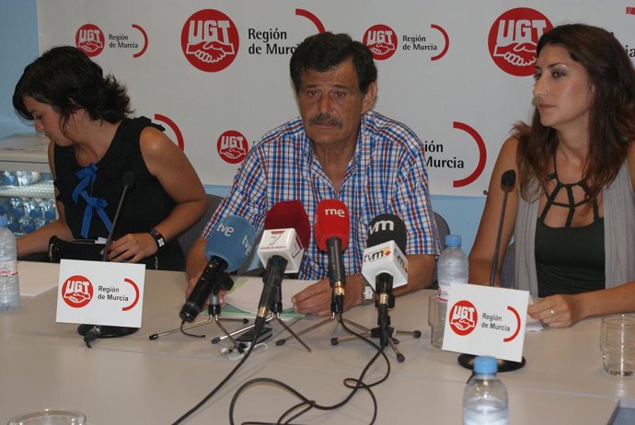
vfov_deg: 18.2
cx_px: 318
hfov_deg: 27.0
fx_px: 1325
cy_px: 212
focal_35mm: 75
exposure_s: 1/80
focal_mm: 50
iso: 400
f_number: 5.6
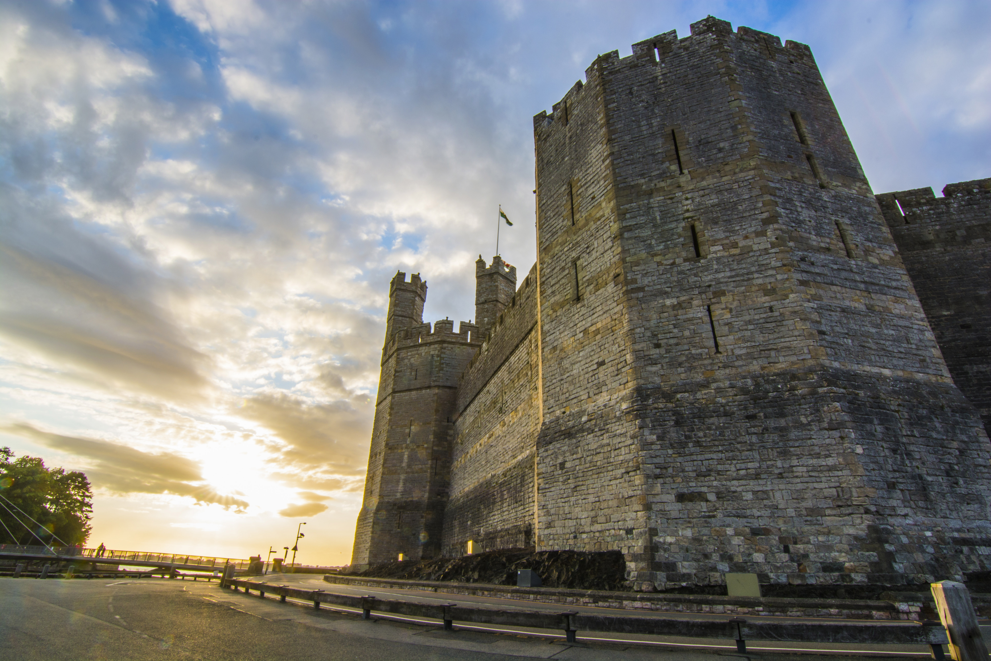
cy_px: 330
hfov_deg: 95.0
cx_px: 496
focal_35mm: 16
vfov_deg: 72.1
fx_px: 454
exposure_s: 1/13
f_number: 22
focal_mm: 11
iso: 100
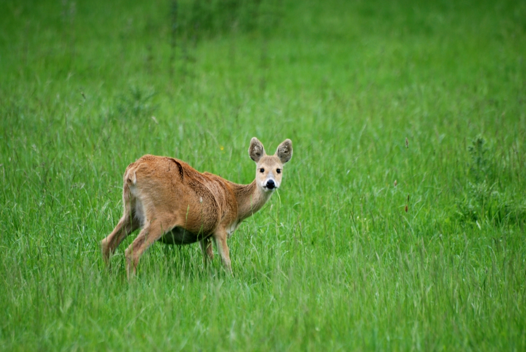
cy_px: 176
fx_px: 6581
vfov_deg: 3.1
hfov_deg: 4.6
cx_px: 263
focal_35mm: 450
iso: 200
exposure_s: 1/250
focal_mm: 300
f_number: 5.6
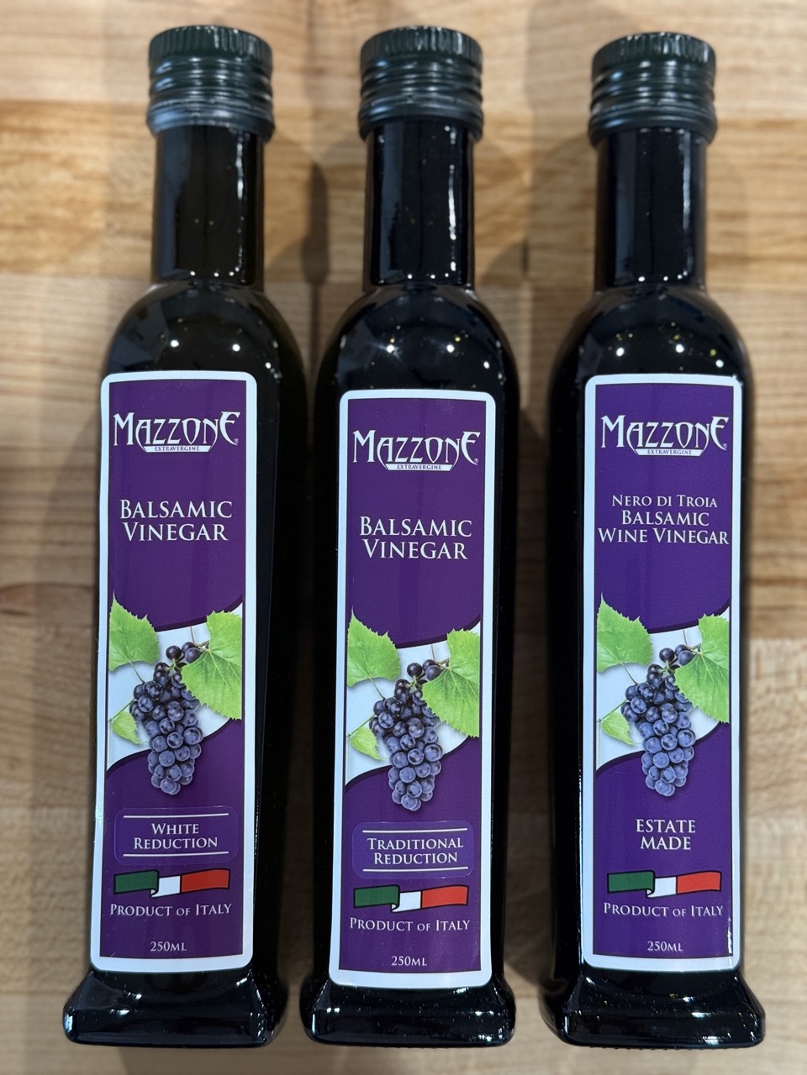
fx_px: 1492
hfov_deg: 30.3
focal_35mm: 48
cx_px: 404
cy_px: 538
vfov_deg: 39.7
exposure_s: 1/40
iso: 250
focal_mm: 6.76
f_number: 1.78
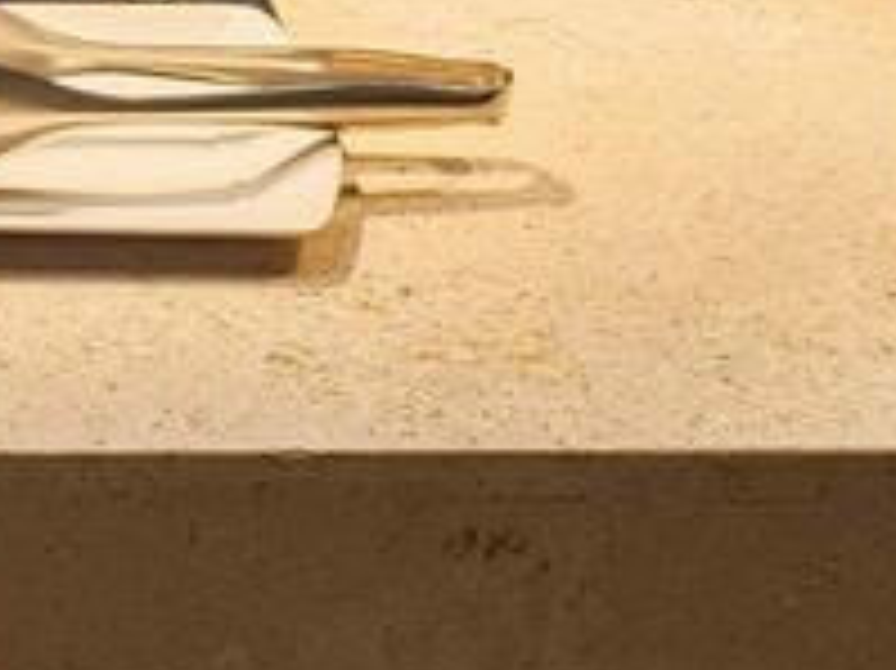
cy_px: -121
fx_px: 3596
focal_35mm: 139
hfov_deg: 12.5
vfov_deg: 10.5
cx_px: -891
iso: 500
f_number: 2
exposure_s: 1/121
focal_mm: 8.72
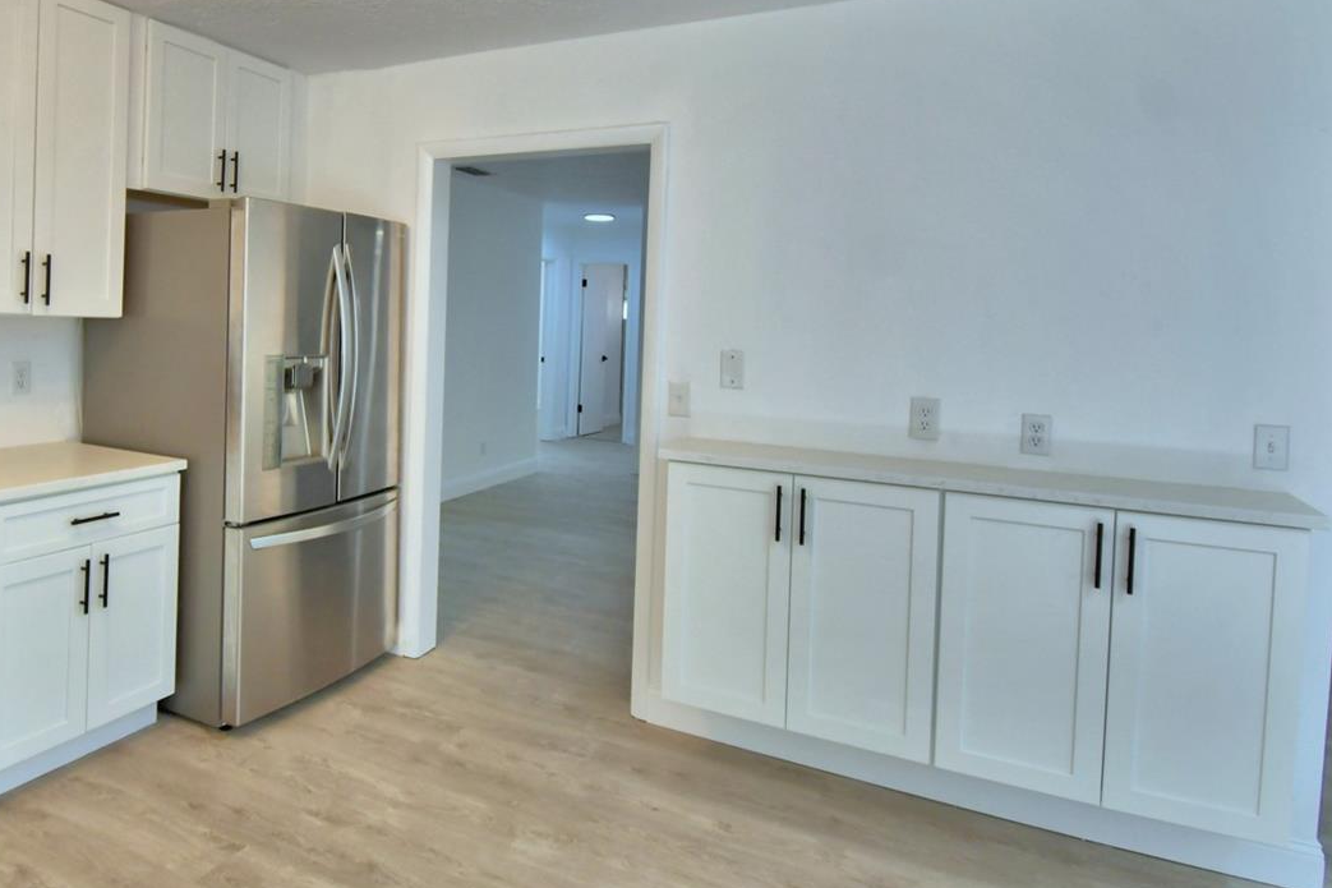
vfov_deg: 54.5
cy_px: 337
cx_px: 476
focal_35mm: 23
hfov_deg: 74.4
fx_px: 851
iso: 250
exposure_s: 1/125
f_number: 4.5
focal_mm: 10
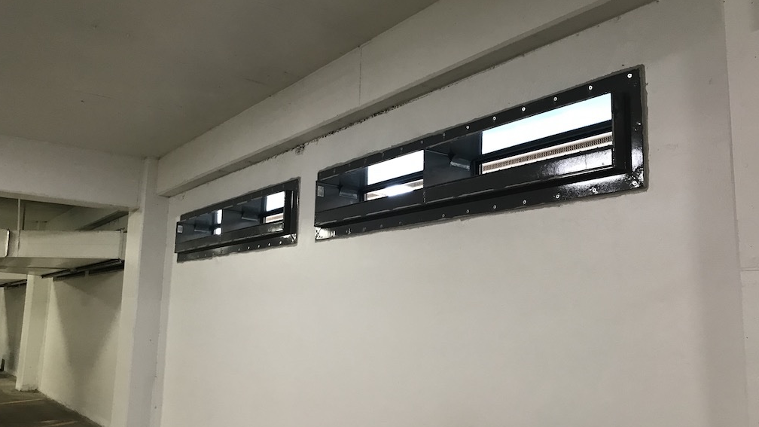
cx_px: 375
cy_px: 232
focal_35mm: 31
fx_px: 624
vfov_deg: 37.7
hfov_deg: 62.6
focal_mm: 3.99
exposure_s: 1/16
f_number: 1.8
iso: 50
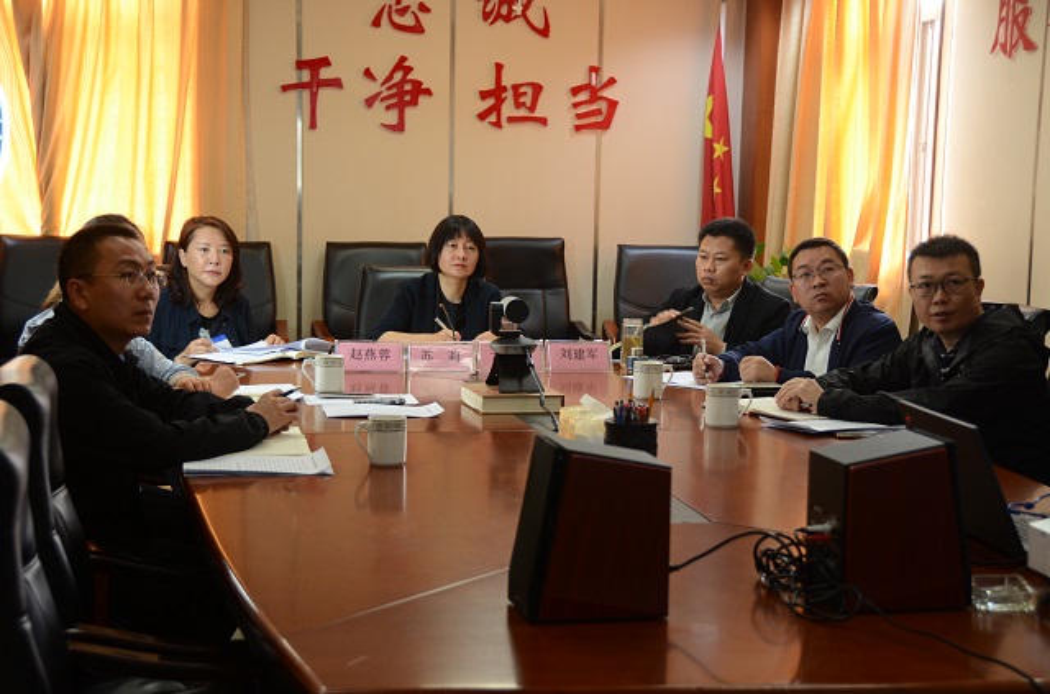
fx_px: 1833
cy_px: 347
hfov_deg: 32.0
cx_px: 525
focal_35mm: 63
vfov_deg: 21.4
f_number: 4.5
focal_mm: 42
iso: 400
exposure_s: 1/15
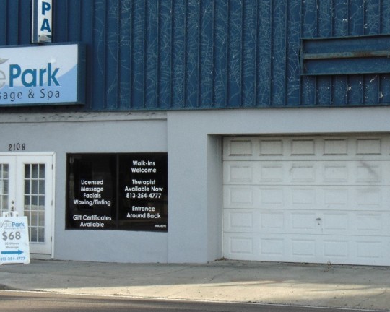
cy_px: 144
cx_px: 236
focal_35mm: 111
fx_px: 1281
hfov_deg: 17.3
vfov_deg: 13.9
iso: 80
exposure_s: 1/400
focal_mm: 10.8
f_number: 3.6
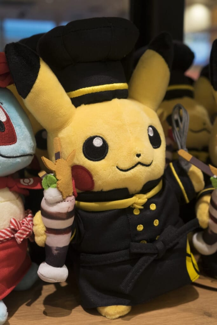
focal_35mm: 51
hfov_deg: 26.5
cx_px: 108
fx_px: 461
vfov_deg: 38.9
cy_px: 162
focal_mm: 34
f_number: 5.6
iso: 800
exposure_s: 1/80
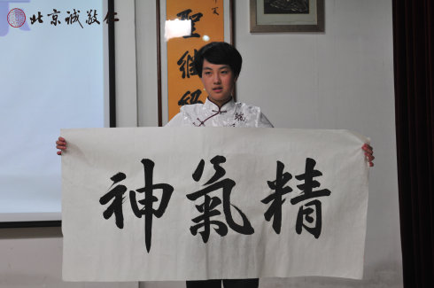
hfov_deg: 29.9
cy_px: 144
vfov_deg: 20.1
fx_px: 812
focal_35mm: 68
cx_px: 217
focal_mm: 45
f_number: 4
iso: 500
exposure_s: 1/60
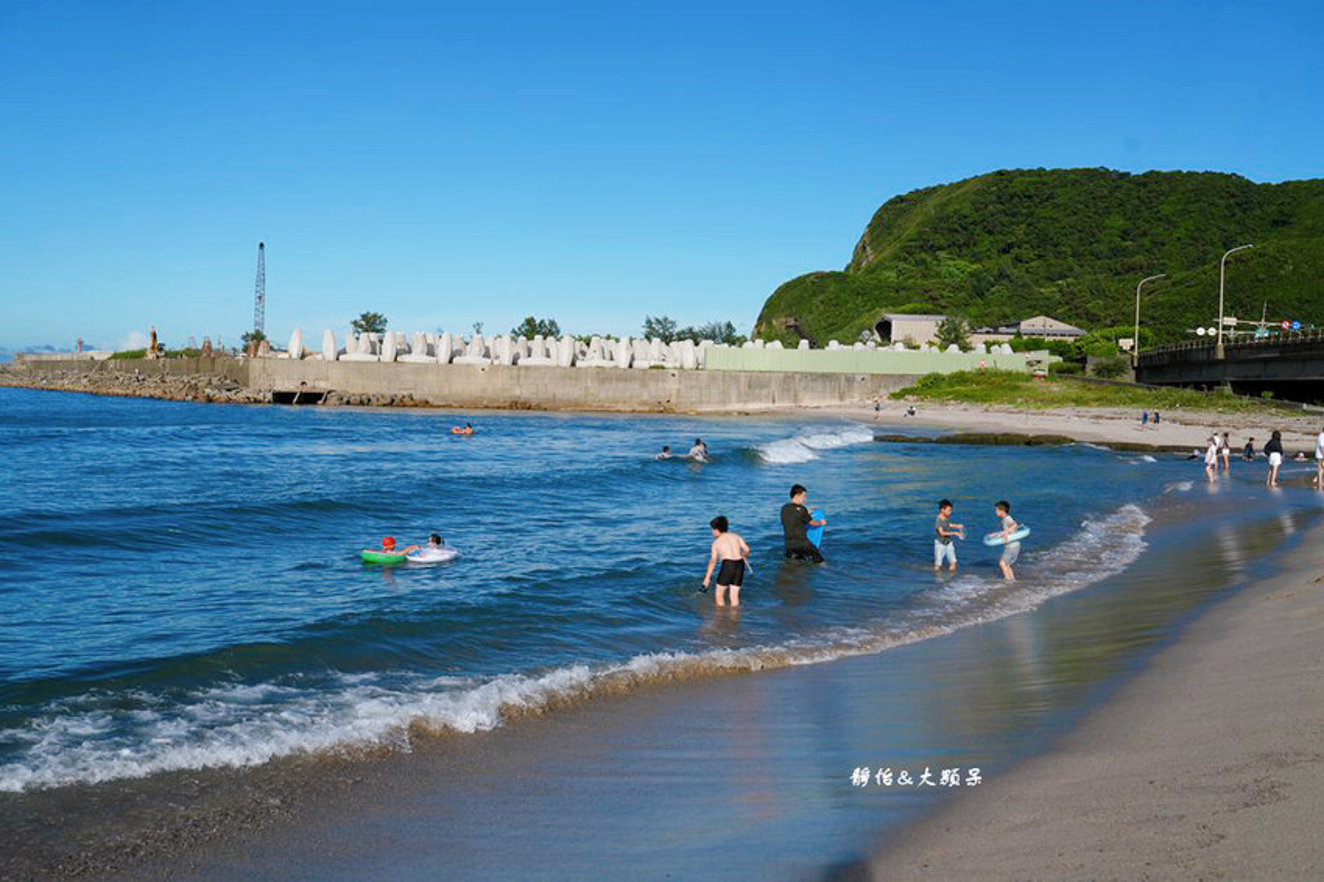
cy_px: 441
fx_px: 1397
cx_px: 662
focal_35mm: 38
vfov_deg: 35.0
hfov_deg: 50.7
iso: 320
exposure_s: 1/1000
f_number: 8
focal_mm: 38
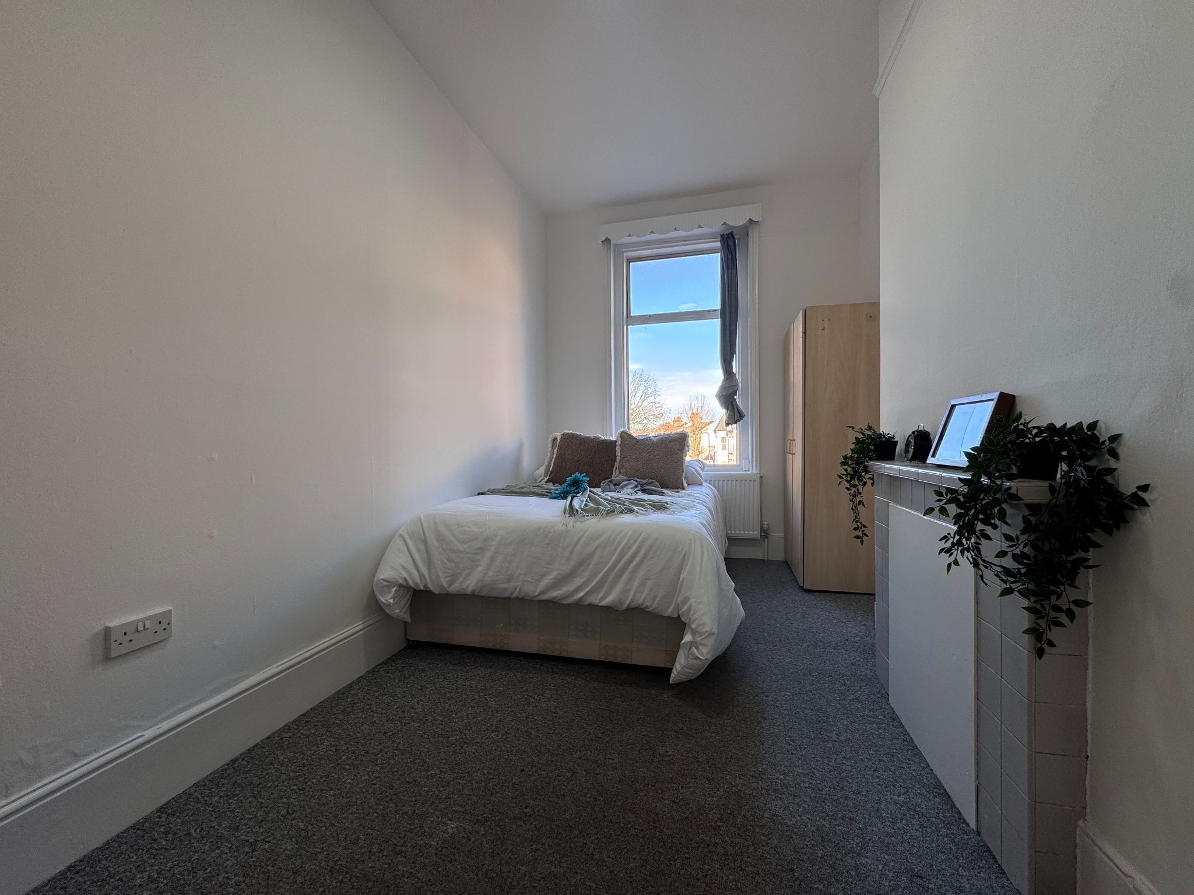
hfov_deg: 102.1
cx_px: 597
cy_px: 448
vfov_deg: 85.7
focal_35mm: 14
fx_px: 483
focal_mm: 2.22
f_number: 2.2
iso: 40
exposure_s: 1/99
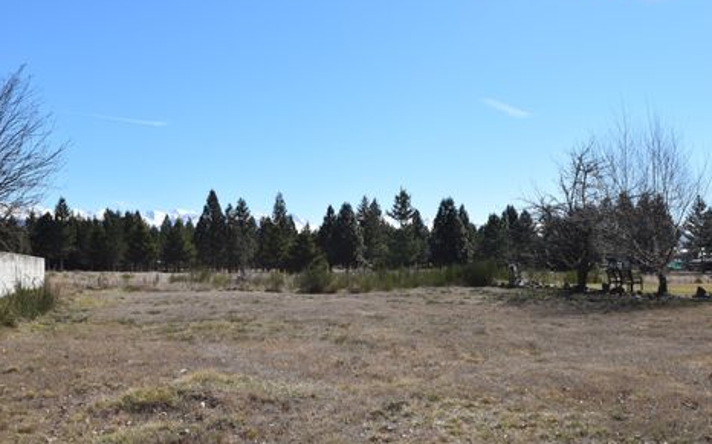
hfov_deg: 52.8
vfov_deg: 34.4
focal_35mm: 37
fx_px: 718
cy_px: 220
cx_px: 354
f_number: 10
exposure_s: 1/400
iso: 200
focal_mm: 24
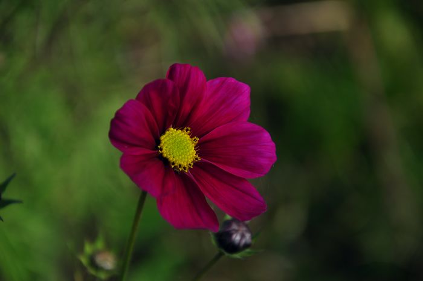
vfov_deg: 8.7
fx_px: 1848
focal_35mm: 158
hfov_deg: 13.1
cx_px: 212
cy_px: 140
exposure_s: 1/160
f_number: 5.6
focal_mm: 105
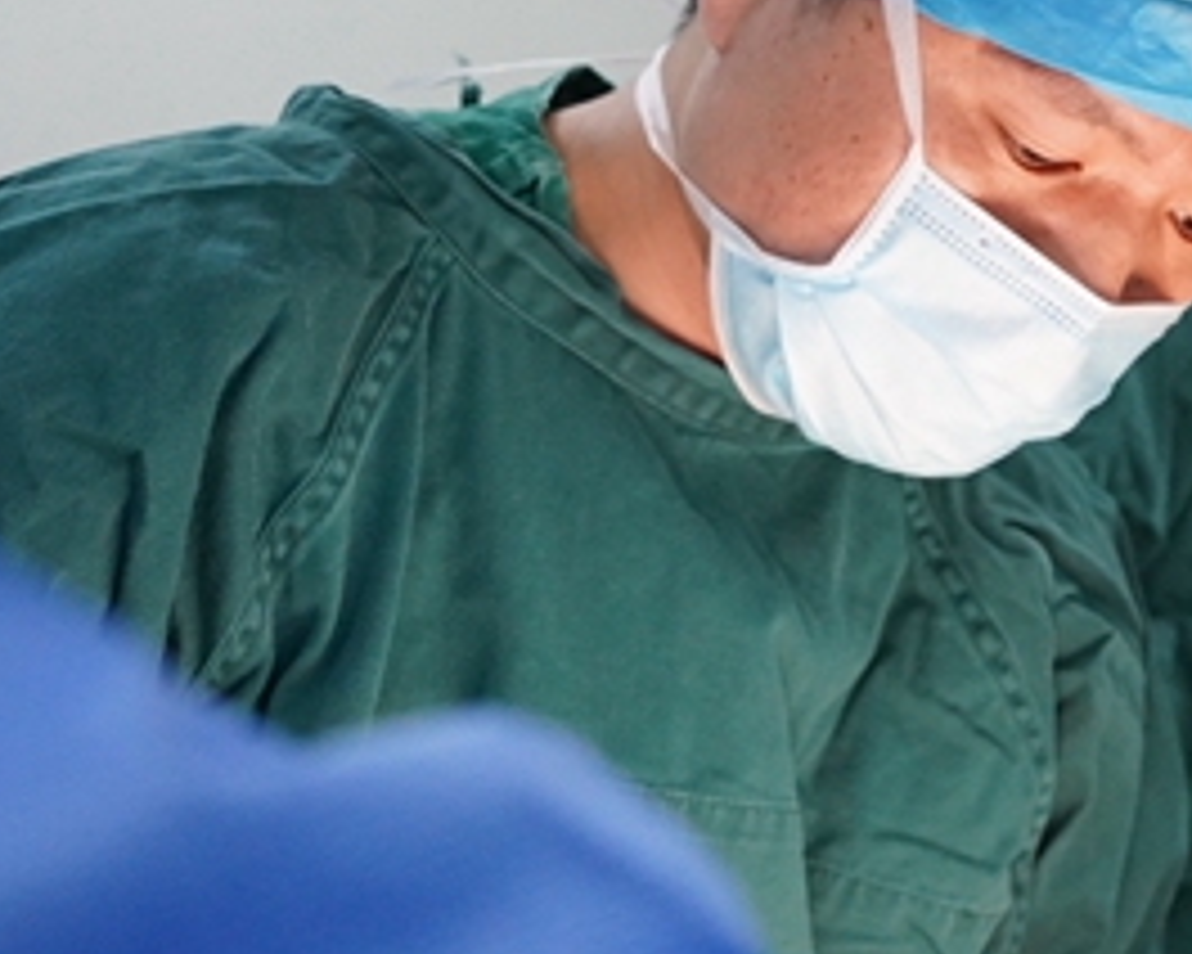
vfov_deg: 18.0
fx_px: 3009
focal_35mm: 85
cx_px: 1700
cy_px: 439
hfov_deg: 19.9
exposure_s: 1/100
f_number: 5
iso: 5000
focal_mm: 30.1
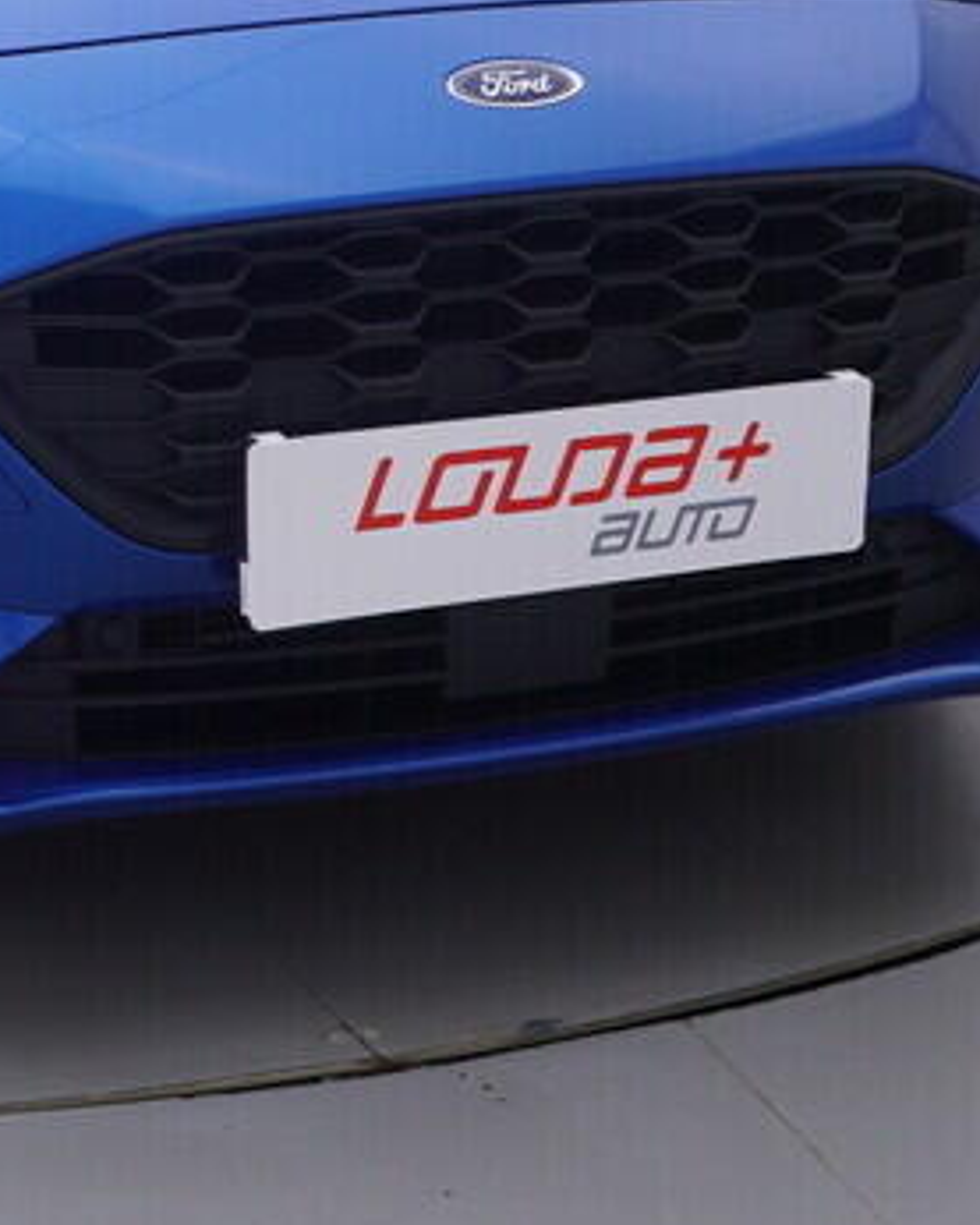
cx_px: -428
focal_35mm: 88
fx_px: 3187
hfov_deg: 16.2
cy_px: -142
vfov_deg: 20.7
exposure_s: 1/80
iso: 200
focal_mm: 15
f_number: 5
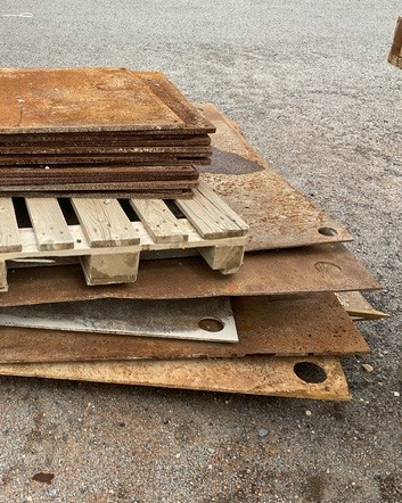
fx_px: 610
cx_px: 99
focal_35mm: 41
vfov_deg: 44.8
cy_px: 231
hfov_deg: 35.6
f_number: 1.8
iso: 16
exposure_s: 1/1195
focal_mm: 3
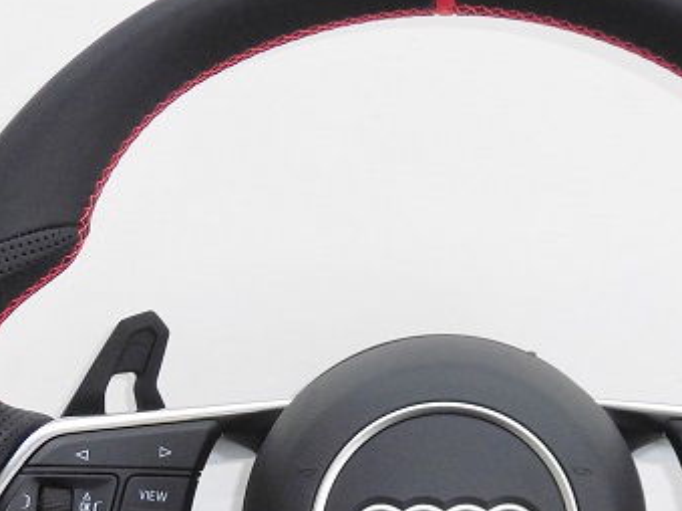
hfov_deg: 21.7
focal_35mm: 90
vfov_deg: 16.2
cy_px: 479
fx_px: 1773
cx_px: 415
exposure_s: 1/160
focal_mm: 6.77
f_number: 3.7
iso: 100
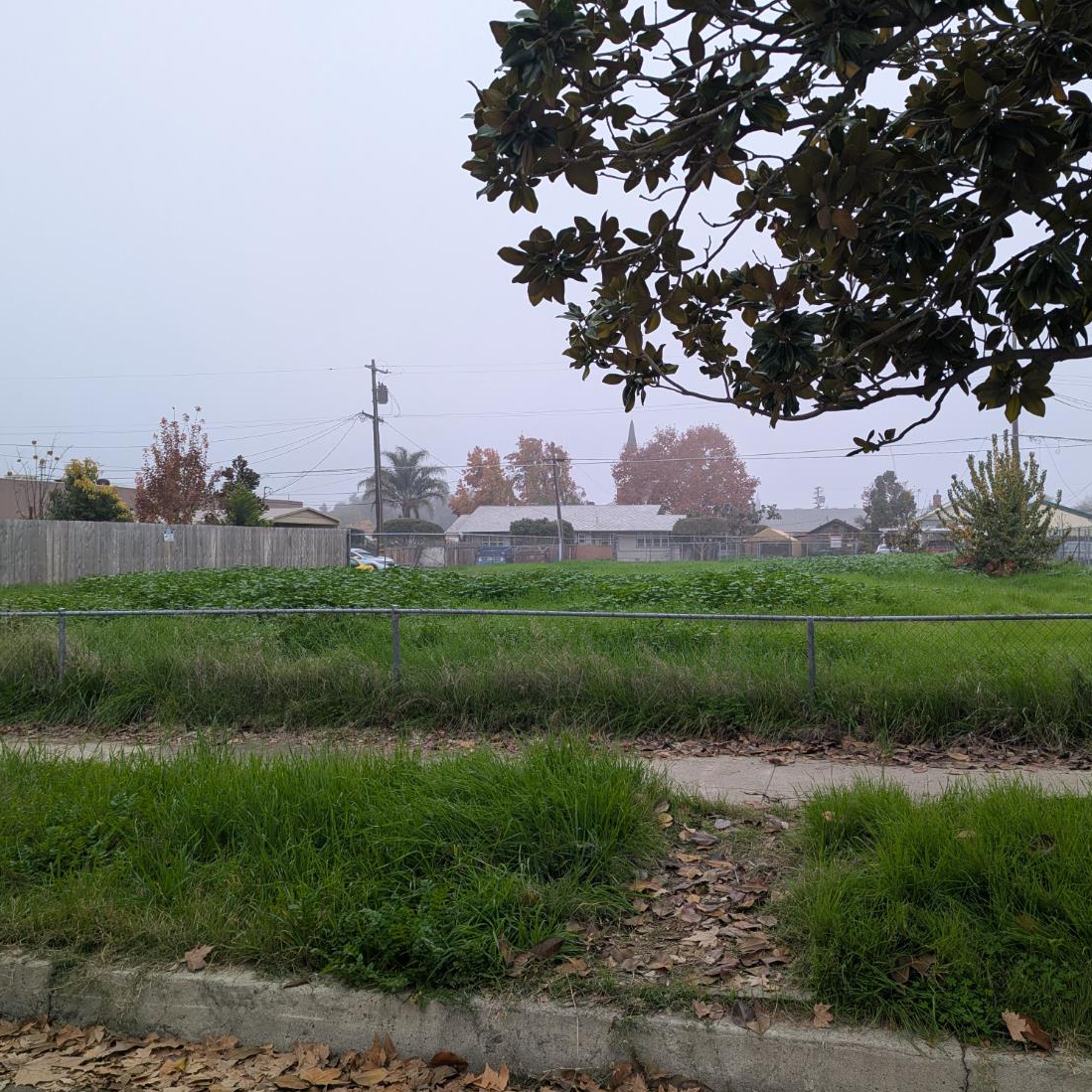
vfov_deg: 55.6
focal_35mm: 29
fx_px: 1035
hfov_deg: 55.5
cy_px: 544
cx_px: 608
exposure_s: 1/643
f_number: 1.85
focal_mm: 6.81
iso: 47
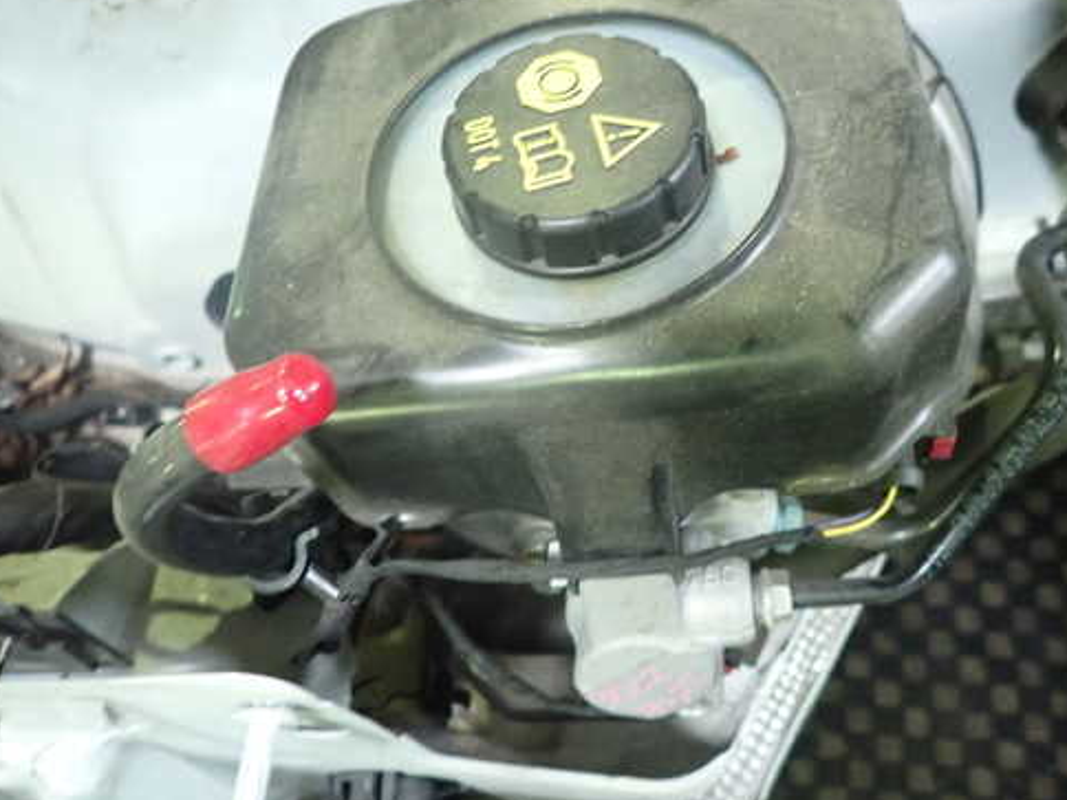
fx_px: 956
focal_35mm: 31
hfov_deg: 57.8
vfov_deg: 45.4
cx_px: 646
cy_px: 375
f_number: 2
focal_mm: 4.5
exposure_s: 1/30
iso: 800
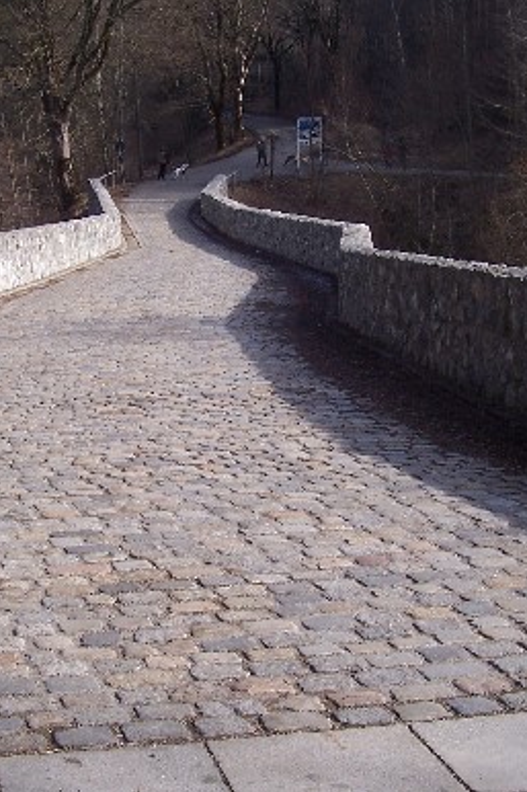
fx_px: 1406
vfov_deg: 31.4
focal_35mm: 64
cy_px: 400
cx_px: 221
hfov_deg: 21.2
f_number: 5.6
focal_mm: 7
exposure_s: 1/250
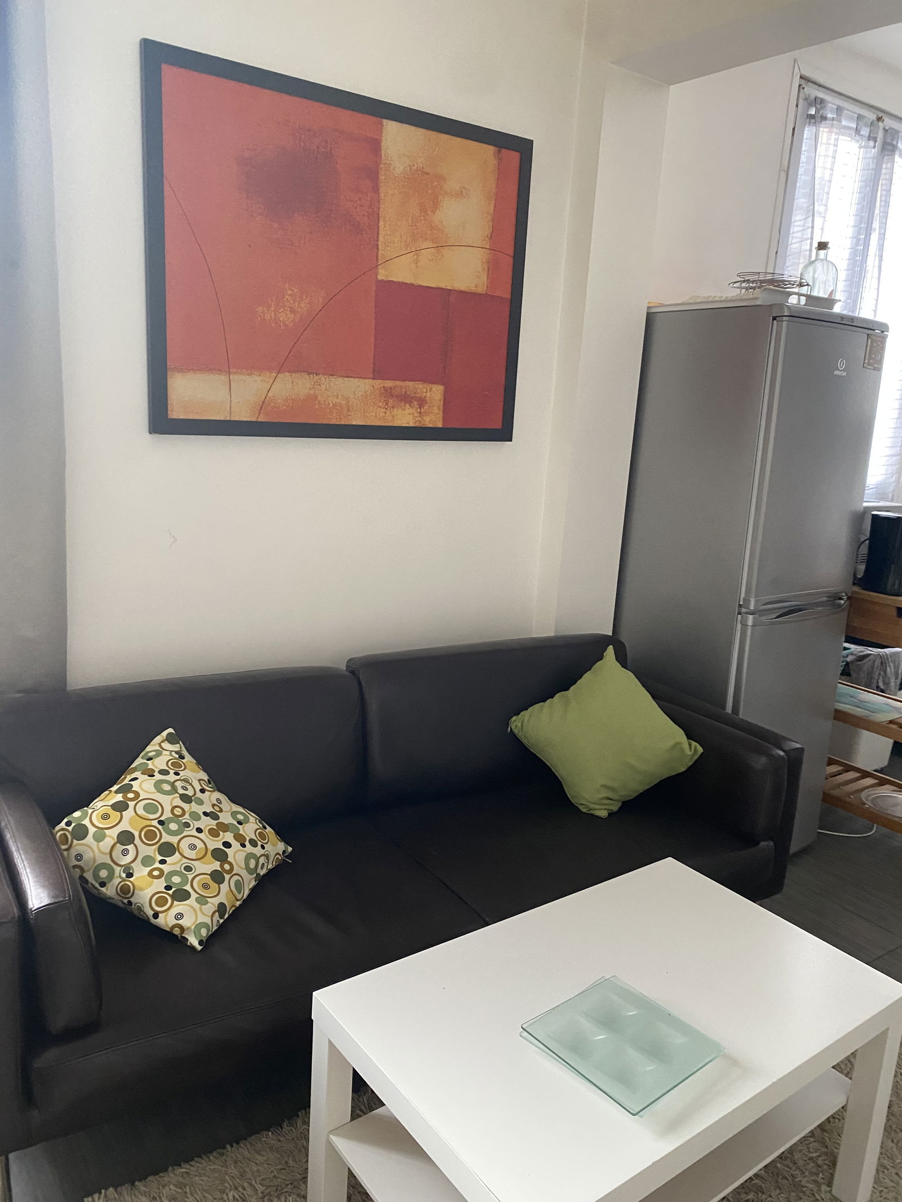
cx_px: 451
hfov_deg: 53.1
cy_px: 601
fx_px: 903
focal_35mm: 26
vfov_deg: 67.3
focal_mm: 4.25
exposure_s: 1/60
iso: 320
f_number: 1.8
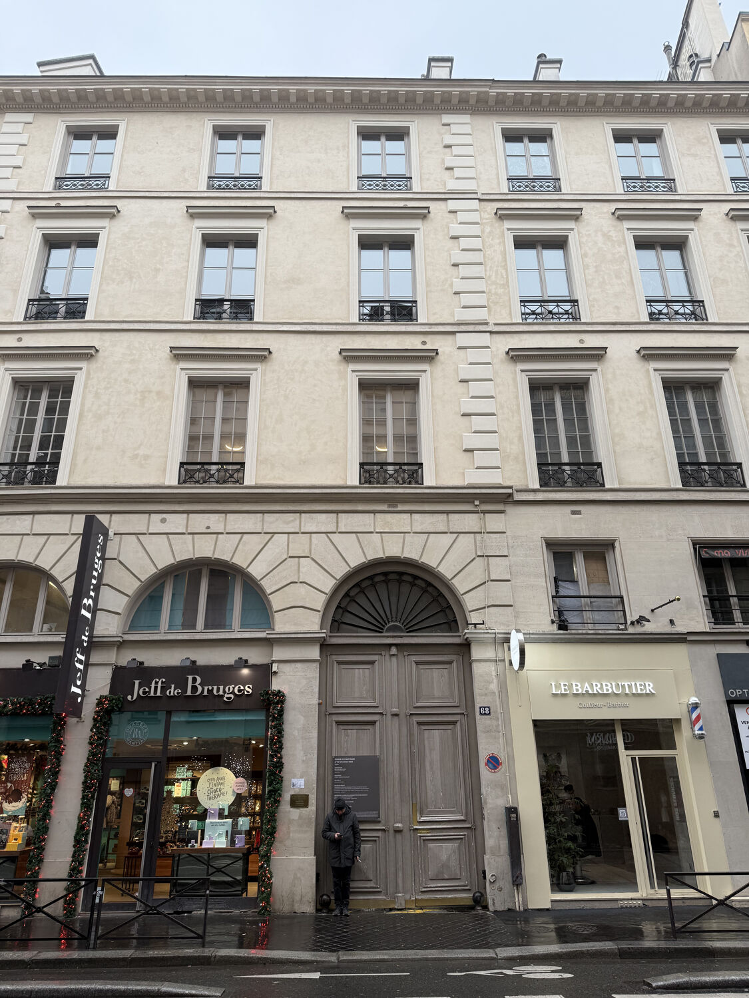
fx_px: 692
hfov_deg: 56.8
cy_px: 499
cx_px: 374
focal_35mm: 24
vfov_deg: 71.6
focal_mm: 6.76
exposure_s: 1/263
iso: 64
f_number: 1.78
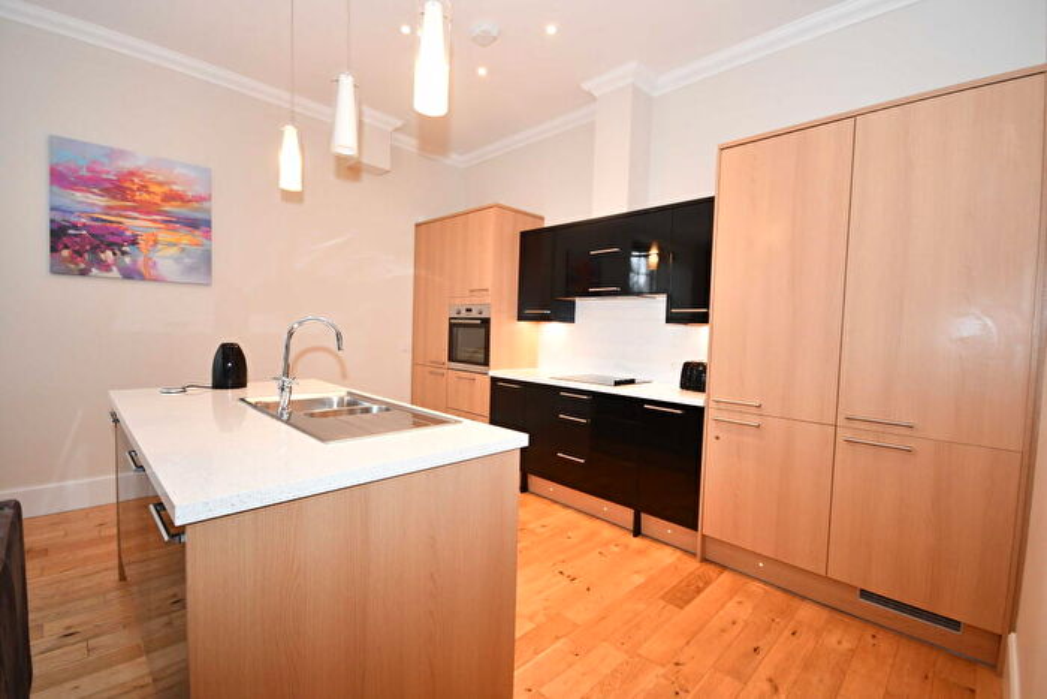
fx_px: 436
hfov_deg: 100.4
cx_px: 524
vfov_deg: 77.4
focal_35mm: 15
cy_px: 350
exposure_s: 1/60
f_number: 4
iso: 1250
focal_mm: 10
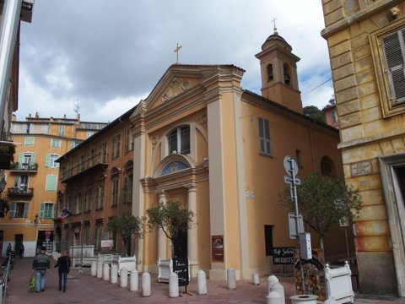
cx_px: 202
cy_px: 152
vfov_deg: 49.7
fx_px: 328
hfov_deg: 63.4
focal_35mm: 28
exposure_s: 1/1000
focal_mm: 6
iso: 100
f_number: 4
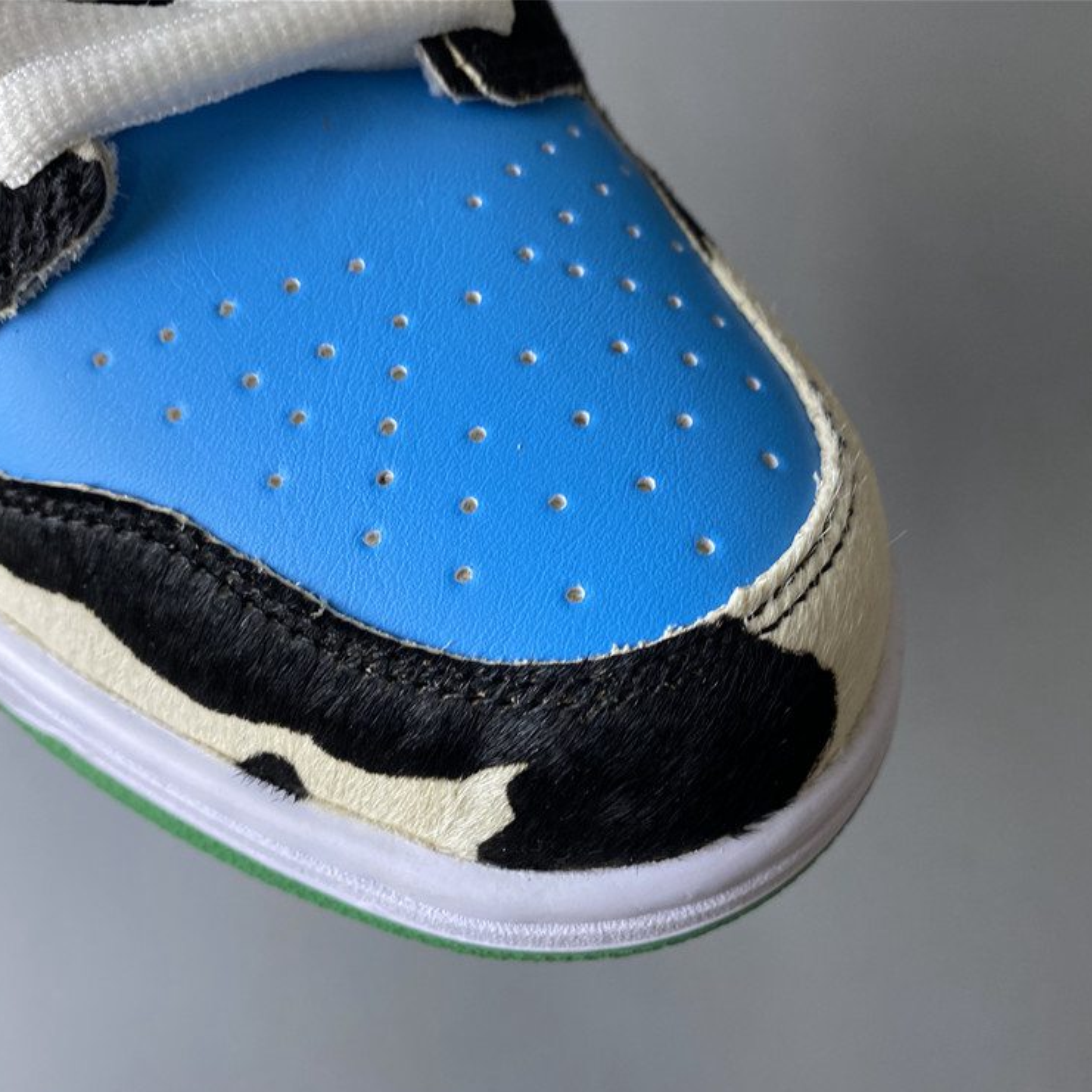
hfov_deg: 52.5
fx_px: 1106
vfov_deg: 52.5
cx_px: 541
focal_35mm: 31
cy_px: 551
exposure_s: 1/50
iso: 64
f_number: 1.8
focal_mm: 4.25
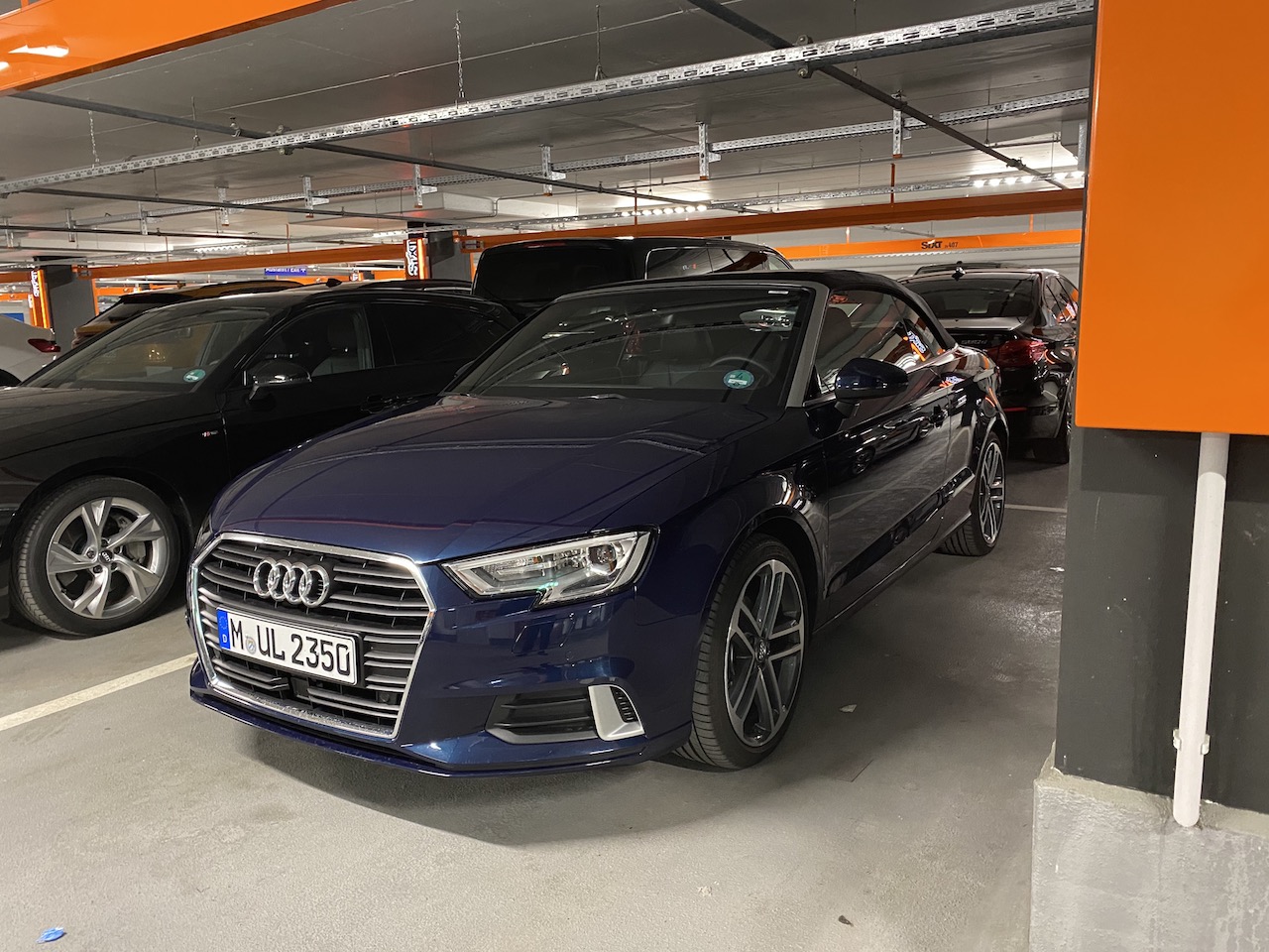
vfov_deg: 53.1
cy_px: 476
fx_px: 953
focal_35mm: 26
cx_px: 634
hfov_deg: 67.3
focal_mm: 4.25
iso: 500
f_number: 1.8
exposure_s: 1/25
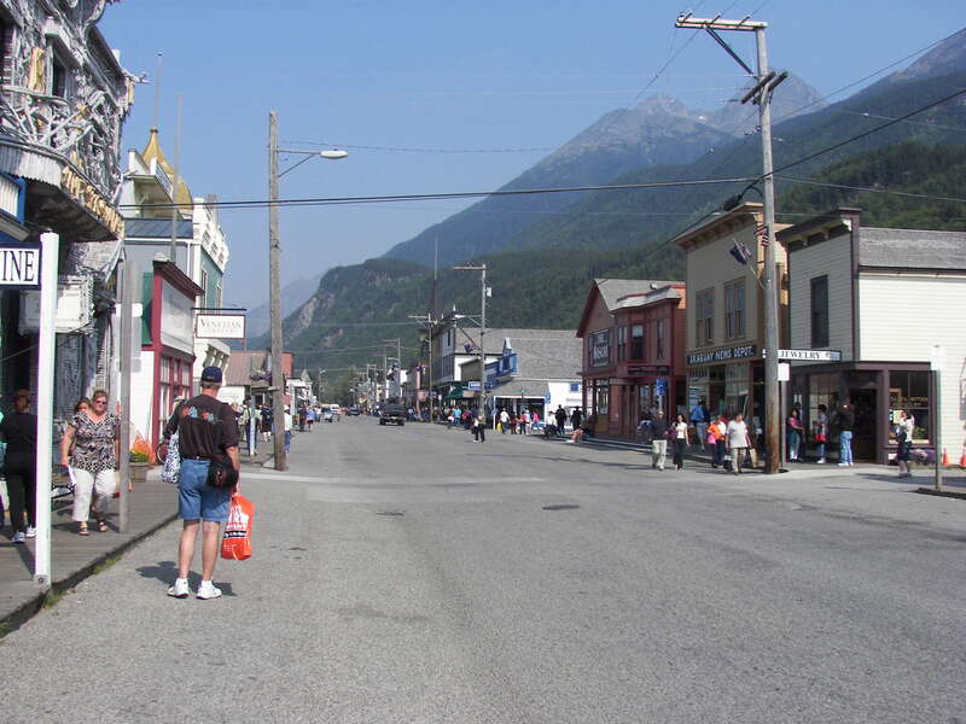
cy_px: 362
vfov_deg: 39.7
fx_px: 1005
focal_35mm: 36
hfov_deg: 51.4
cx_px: 483
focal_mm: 6
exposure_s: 1/800
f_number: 5.6
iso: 125
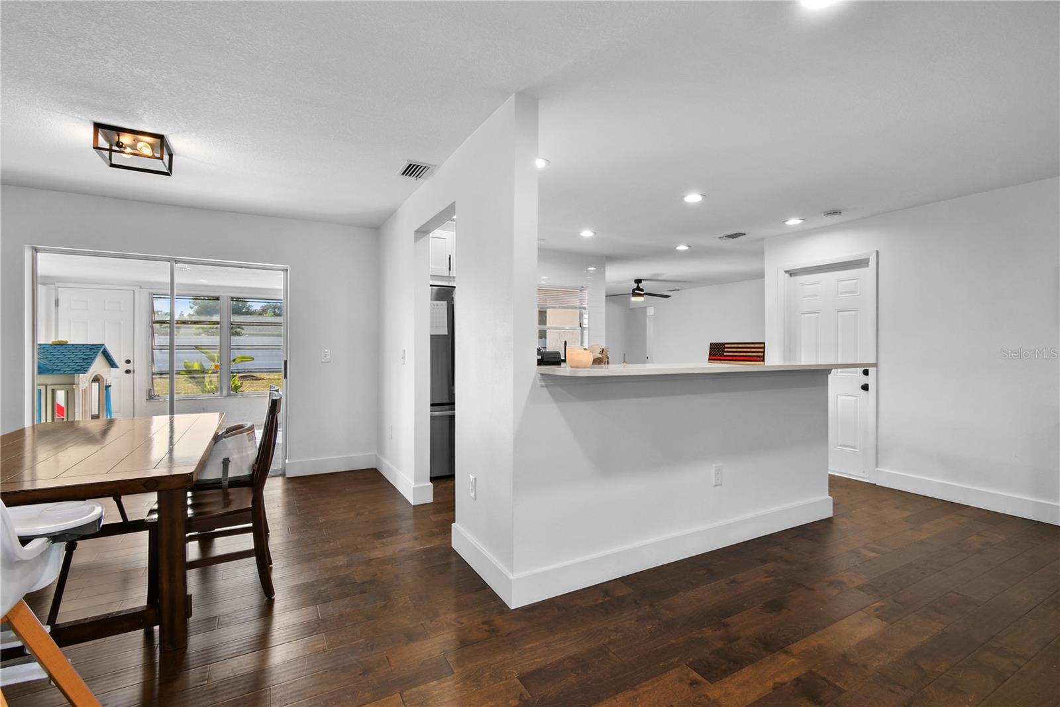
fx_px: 442
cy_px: 354
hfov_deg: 100.4
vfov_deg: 77.3
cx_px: 530
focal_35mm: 15
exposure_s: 1/8
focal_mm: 10
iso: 100
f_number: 7.1
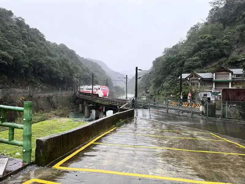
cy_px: 92
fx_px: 184
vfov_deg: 53.1
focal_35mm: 26
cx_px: 122
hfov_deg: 67.3
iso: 64
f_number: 1.6
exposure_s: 1/121
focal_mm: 5.1
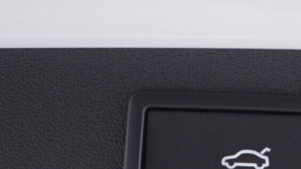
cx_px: 281
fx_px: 766
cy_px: 126
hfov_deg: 21.6
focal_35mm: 96
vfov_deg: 12.6
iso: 320
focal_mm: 24
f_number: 2.8
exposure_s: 1/40
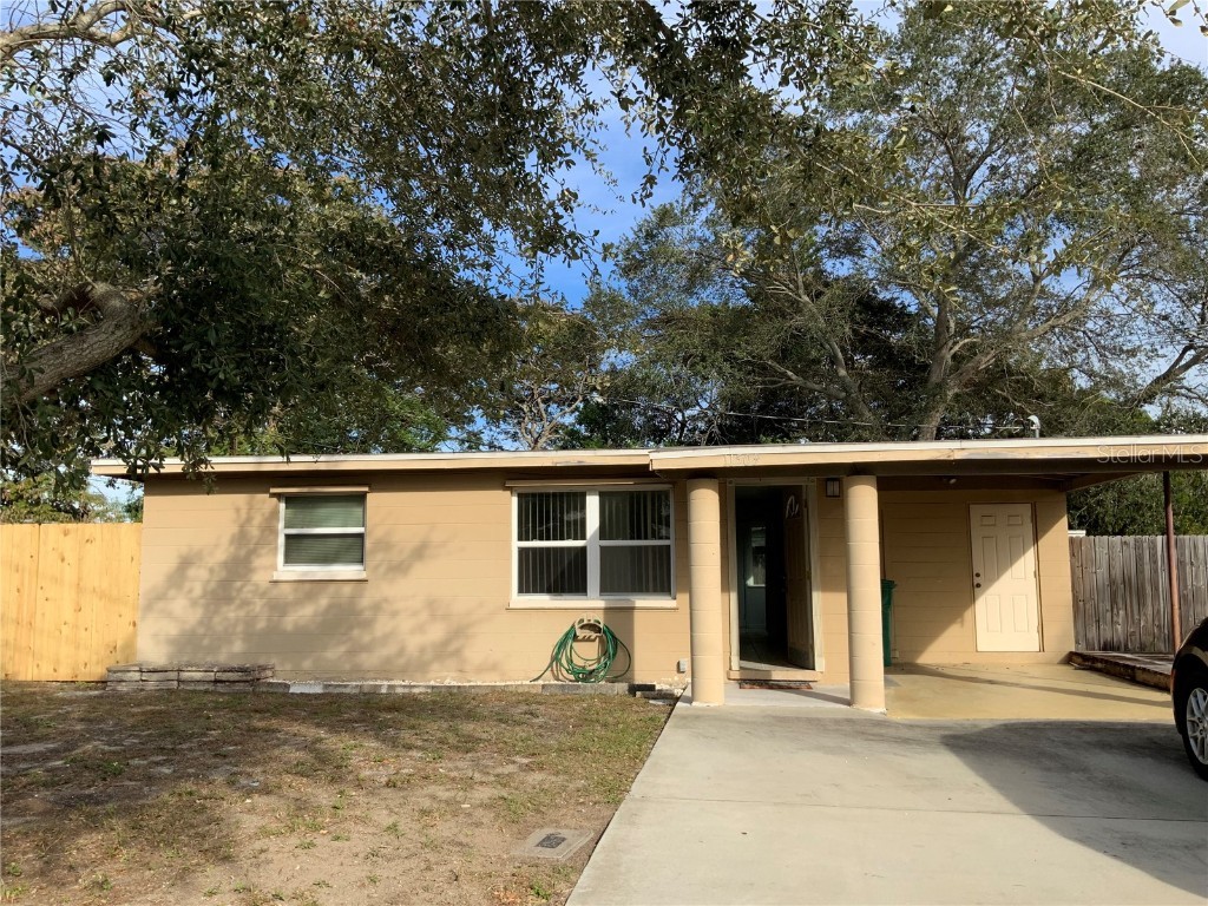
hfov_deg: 61.7
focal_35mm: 29
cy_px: 453
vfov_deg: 48.2
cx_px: 604
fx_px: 1012
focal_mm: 3
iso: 16
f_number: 1.8
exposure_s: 1/1250
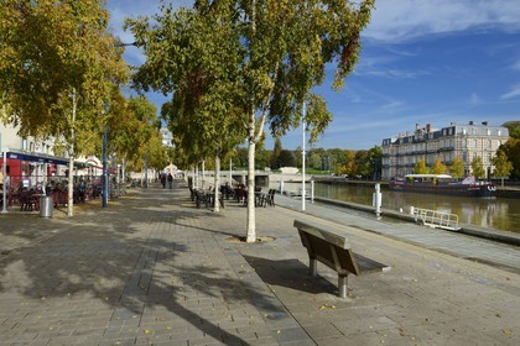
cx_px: 260
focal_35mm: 24
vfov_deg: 53.1
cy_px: 173
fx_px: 347
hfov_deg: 73.7
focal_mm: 24
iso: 200
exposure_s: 1/250
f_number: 11
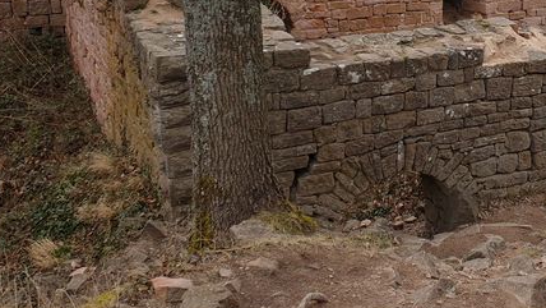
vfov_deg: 21.9
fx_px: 768
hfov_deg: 37.4
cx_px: 454
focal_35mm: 53
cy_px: 8
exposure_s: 1/499
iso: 50
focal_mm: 4.3
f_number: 2.4
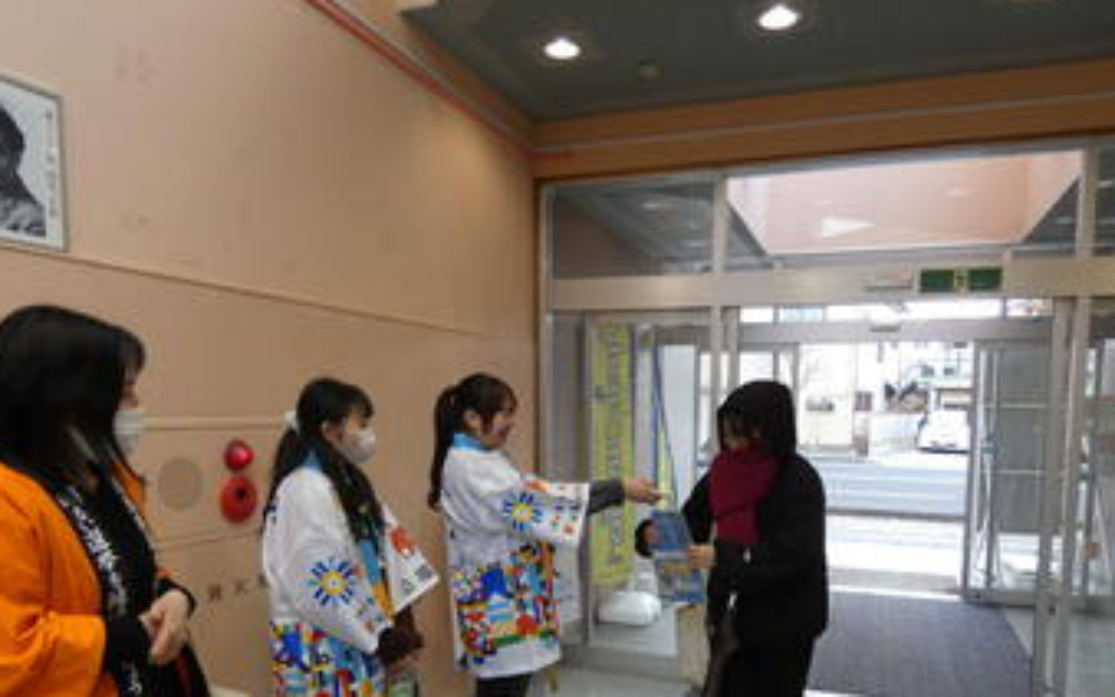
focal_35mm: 25
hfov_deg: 72.5
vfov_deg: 48.2
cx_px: 585
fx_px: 760
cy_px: 483
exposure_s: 1/125
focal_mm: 3.6
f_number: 2.8
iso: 320
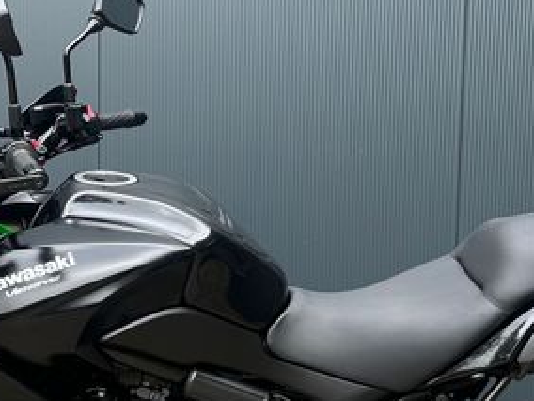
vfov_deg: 26.2
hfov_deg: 35.5
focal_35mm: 54
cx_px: 243
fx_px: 833
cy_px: 352
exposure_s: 1/242
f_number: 1.78
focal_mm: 6.86
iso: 64
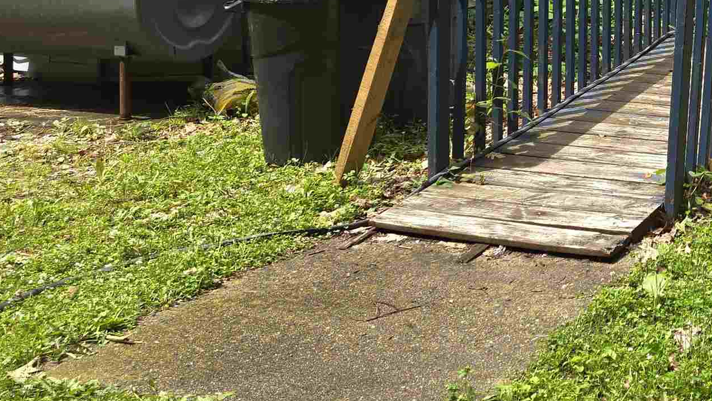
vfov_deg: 18.3
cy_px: -136
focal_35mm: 61
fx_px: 1152
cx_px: 846
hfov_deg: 29.7
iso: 12
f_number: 1.7
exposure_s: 1/212
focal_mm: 6.3
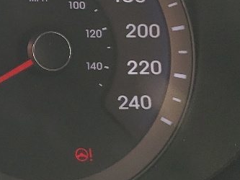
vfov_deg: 11.6
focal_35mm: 125
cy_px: -54
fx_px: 867
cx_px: -234
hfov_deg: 13.6
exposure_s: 1/179
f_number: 1.5
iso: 50
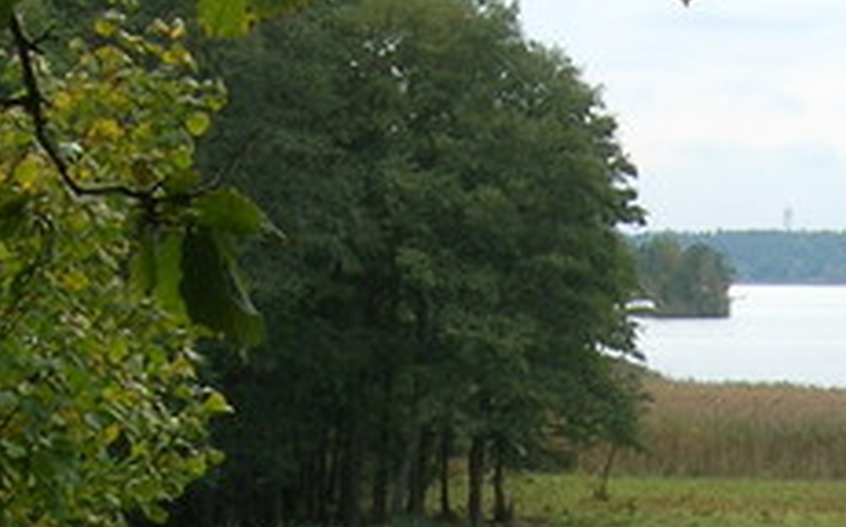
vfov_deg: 8.6
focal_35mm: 150
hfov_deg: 13.6
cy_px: 666
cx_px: 960
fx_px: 3456
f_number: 4.9
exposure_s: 1/145
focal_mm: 5.7
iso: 50
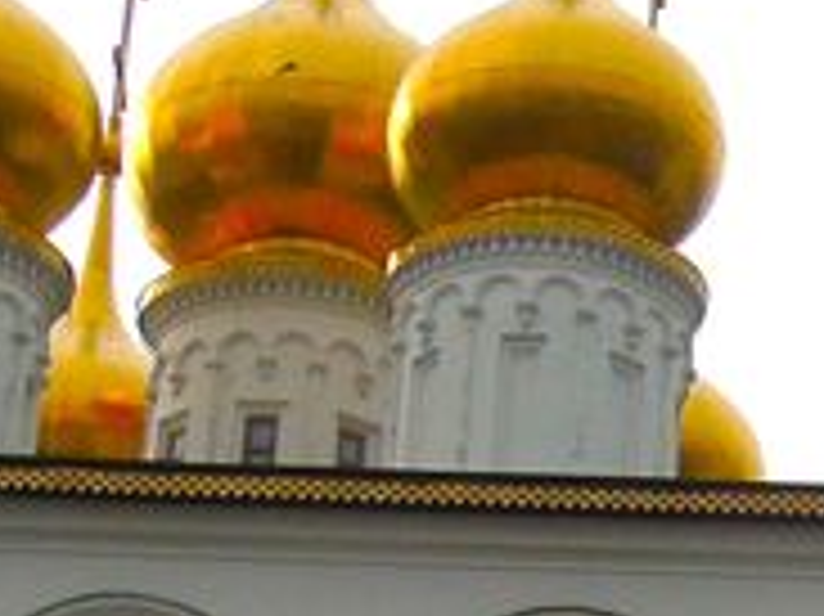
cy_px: 737
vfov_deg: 8.9
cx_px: 1009
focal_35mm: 164
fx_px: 3901
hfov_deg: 11.8
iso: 80
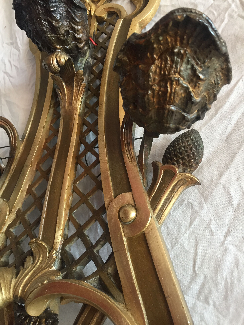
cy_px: 162
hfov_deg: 48.2
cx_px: 122
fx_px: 273
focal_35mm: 29
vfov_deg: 61.7
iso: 50
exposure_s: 1/33
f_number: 2.2
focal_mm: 4.15
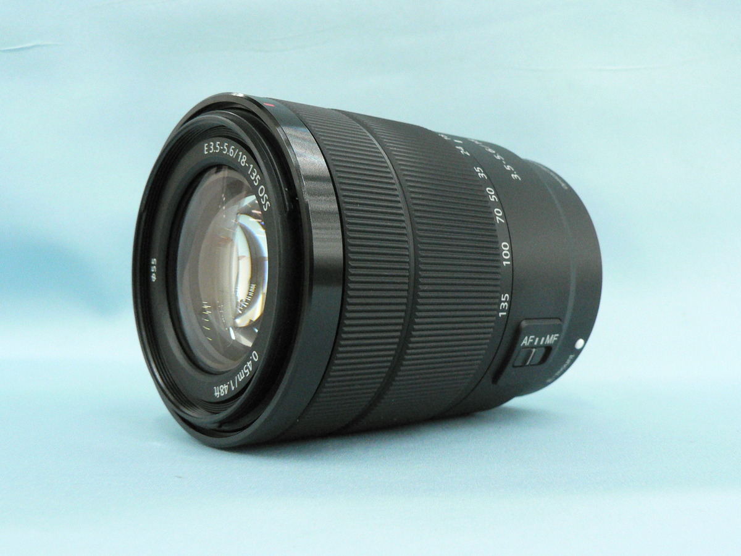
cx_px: 370
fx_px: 771
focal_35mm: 36
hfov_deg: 51.4
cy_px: 278
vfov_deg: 39.7
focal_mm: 6
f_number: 4.5
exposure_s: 1/50
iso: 400
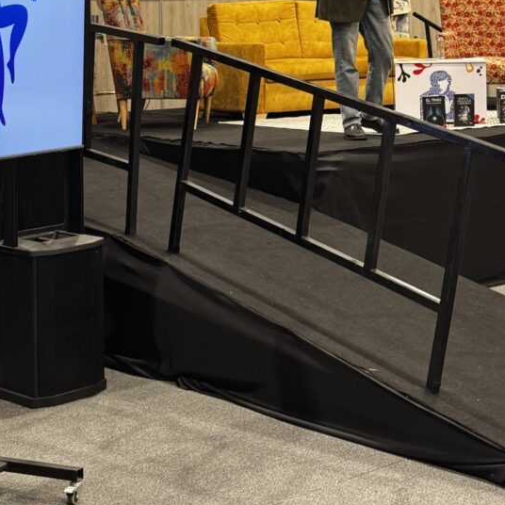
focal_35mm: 81
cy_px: 34
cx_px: 268
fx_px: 1337
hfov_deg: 21.4
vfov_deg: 20.9
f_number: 1.78
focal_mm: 6.76
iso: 160
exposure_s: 1/60
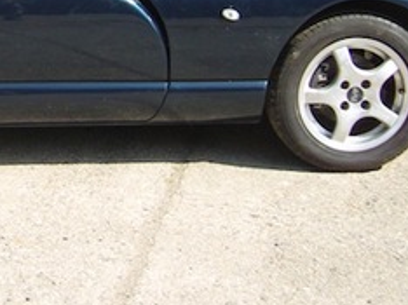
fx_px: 1095
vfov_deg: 15.5
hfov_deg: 20.3
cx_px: -14
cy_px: -19
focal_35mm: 93
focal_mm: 7.3
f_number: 7
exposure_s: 1/160
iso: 100
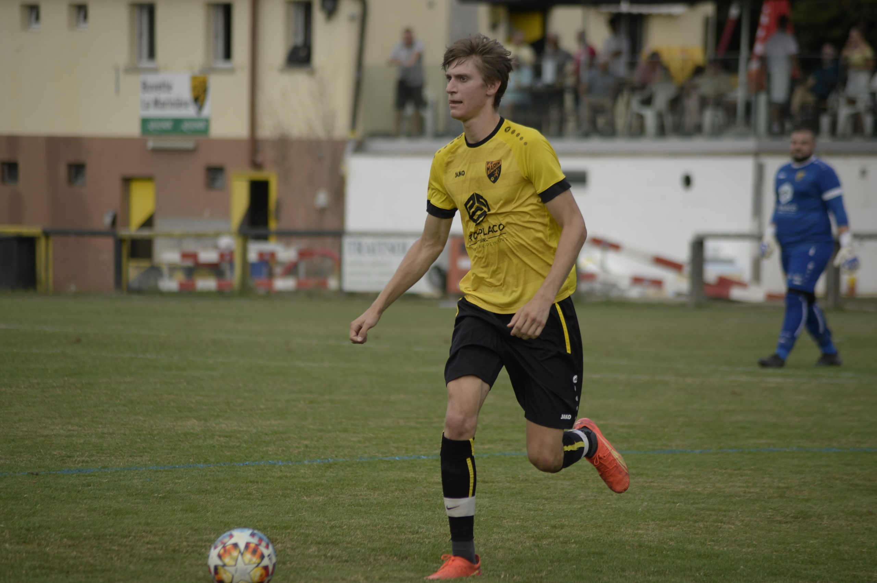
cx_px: 438
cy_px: 292
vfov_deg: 6.2
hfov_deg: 9.4
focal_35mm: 220
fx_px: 5354
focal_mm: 220
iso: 220
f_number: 4.8
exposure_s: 1/640
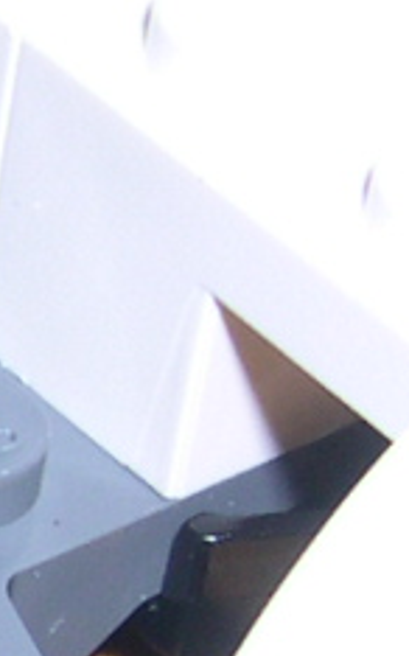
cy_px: 552
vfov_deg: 7.6
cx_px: -874
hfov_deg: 4.5
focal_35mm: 276
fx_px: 4928
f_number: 7.6
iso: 100
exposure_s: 1/60
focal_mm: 8
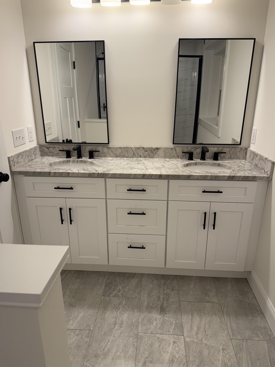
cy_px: 184
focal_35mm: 24
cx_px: 138
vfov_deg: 71.6
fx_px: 254
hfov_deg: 56.8
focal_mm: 6.76
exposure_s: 1/237
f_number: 1.78
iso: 160
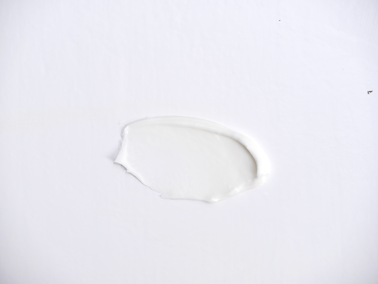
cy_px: 142
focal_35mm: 218
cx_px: 189
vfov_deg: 6.8
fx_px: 2382
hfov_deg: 9.1
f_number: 6.3
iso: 200
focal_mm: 109
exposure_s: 1/640
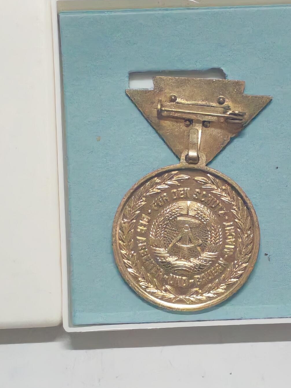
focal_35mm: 140
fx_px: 1569
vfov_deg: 14.1
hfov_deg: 10.6
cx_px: 172
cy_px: 184
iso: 1250
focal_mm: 5.52
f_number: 1.95
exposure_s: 1/33
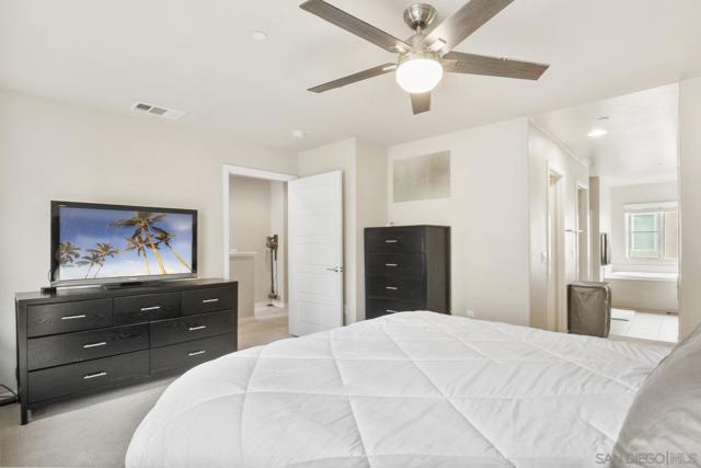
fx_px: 331
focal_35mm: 17
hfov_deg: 93.3
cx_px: 350
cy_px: 234
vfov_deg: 70.5
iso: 200
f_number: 13
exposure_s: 2.5
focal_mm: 11.5
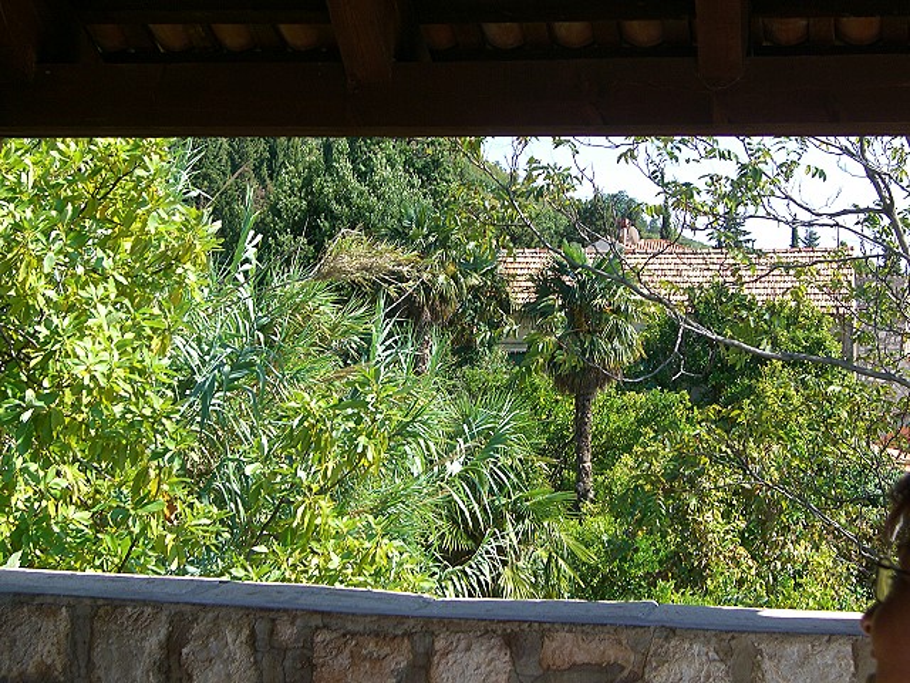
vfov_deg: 18.9
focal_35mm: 78
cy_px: 342
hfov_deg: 25.0
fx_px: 2050
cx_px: 455
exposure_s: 1/200
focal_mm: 16.3
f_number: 4.3
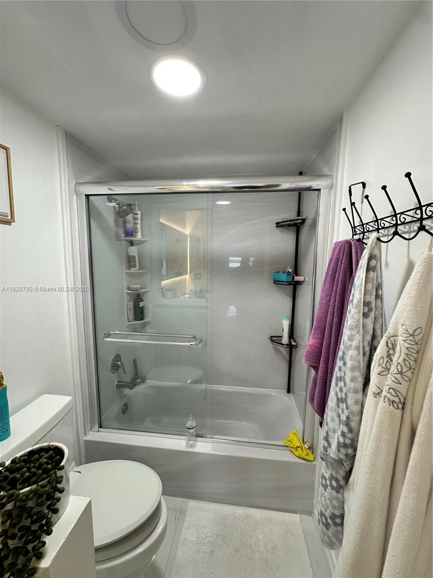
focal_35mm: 14
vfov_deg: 102.1
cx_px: 216
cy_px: 289
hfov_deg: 85.7
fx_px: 233
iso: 125
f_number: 2.2
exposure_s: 1/120
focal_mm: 2.22
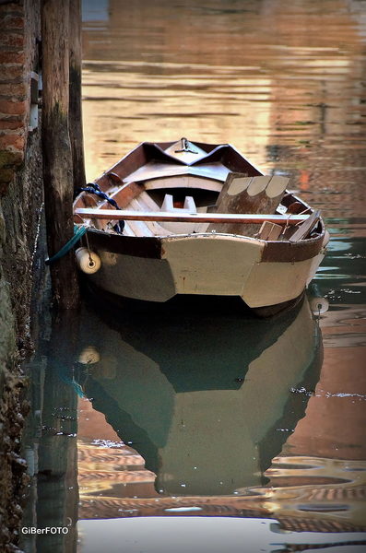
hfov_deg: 3.6
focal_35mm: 375
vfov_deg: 5.5
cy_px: 276
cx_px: 183
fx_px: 5748
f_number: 11
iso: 3200
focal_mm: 250
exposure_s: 1/500
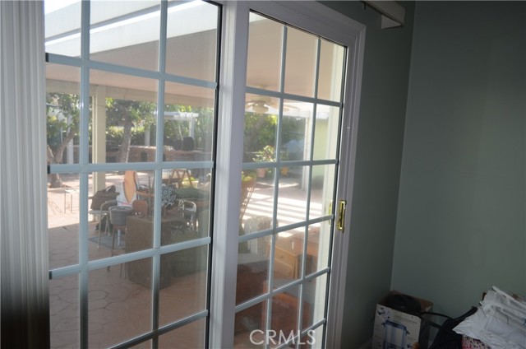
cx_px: 263
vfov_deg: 47.7
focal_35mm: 27
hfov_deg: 67.5
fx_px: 394
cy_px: 174
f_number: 3.5
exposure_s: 1/200
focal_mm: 18
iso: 180
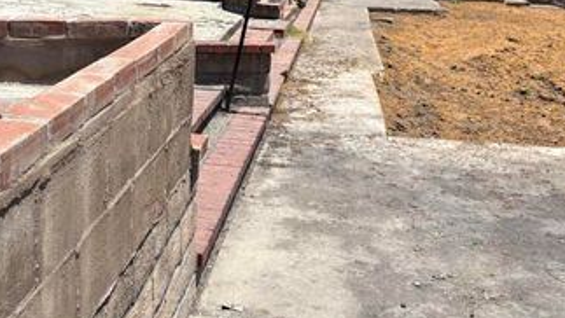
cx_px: 121
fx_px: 779
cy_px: 60
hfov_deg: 38.5
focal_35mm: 52
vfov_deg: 22.7
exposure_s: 1/3623
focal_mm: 5.96
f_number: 1.6
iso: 50
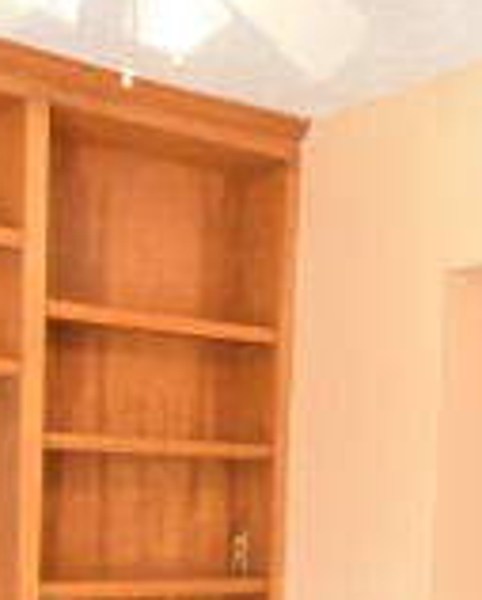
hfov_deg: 22.6
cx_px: 528
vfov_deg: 28.5
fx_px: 1138
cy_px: 532
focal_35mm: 64
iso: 400
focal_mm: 10
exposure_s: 1/60
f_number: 4
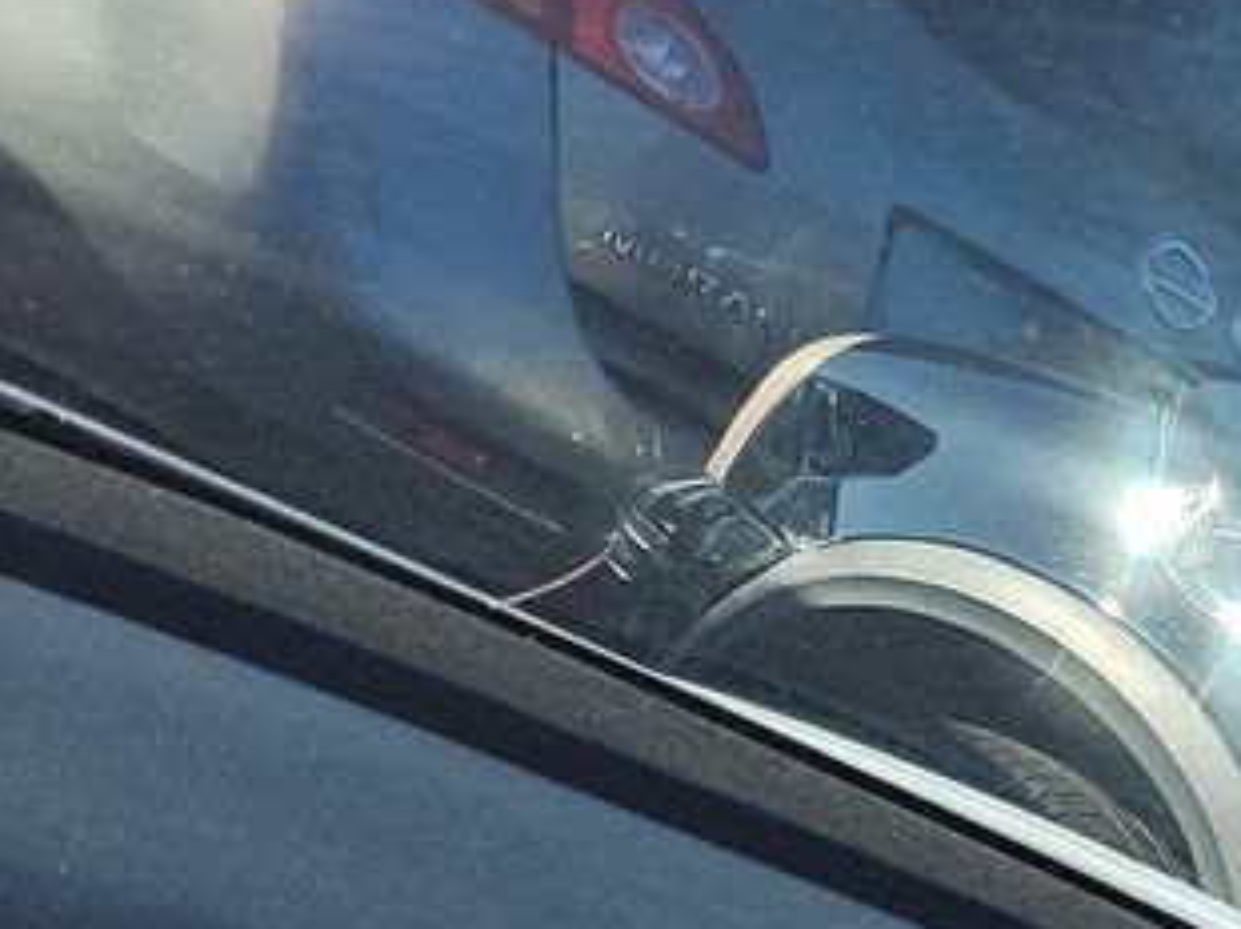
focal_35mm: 124
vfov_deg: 11.0
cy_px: 1802
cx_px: 2622
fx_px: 4442
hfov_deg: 13.3
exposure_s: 1/378
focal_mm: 6.7
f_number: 1.8
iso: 50
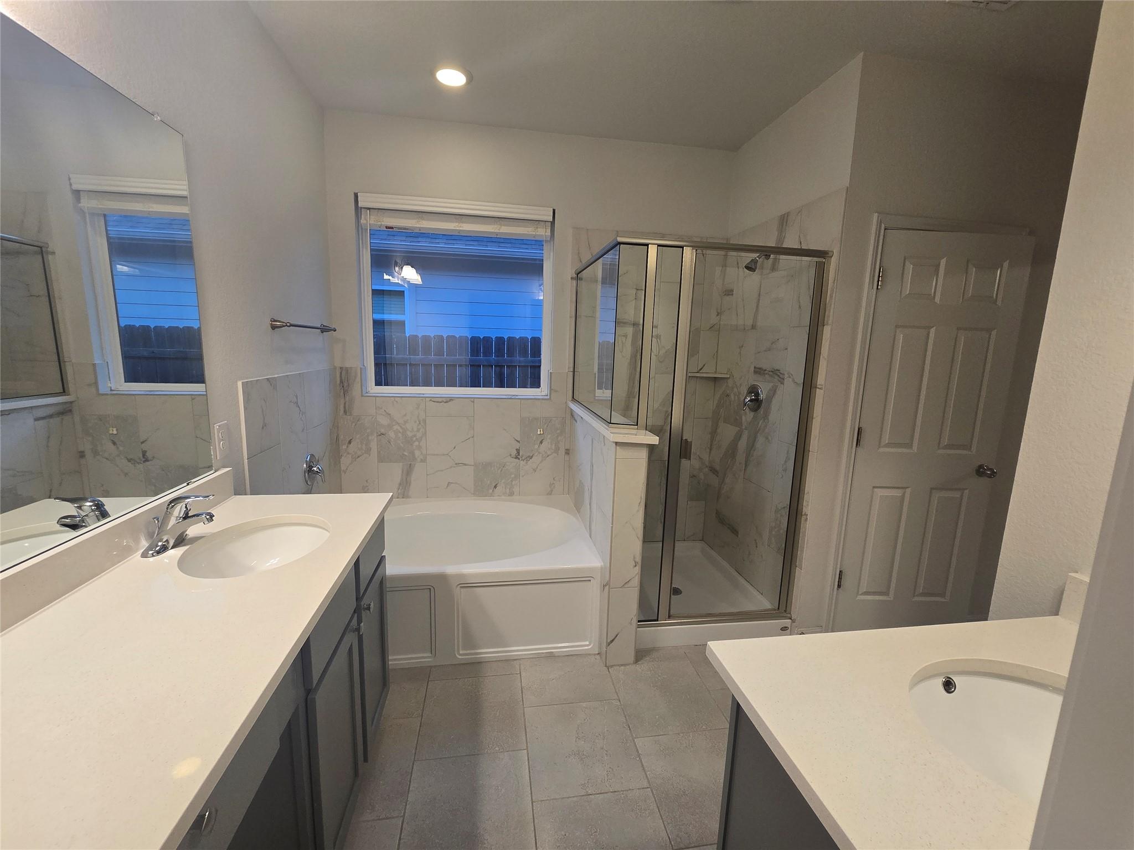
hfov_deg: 106.2
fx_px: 426
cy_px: 425
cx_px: 567
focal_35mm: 13
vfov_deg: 89.9
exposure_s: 1/60
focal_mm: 2.2
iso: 160
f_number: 2.2
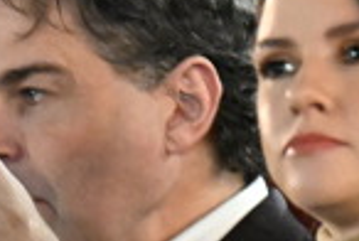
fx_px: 14119
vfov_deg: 1.0
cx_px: -10
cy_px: 138
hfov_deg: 1.5
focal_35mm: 1413
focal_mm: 200
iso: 12800
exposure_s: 1/60
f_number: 3.5
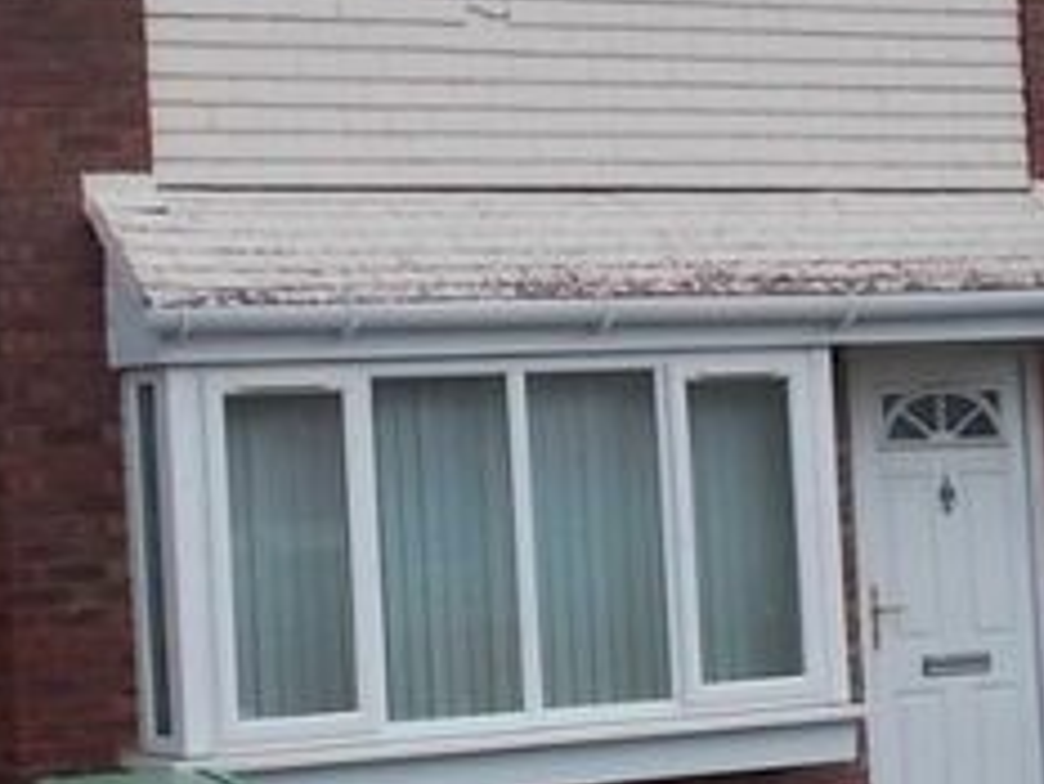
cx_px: 614
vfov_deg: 12.7
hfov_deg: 16.8
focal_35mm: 117
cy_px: 320
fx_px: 3530
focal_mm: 6.9
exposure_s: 1/80
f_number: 9.8
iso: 80
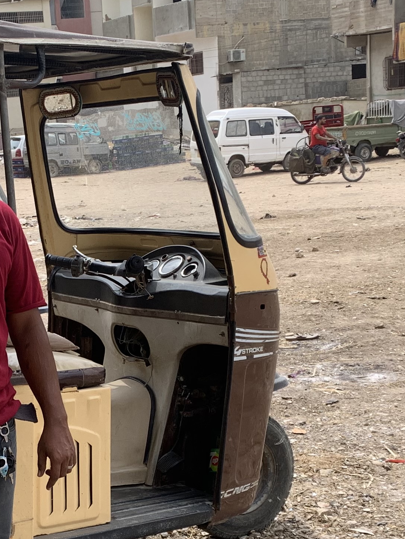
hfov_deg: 20.1
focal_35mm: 72
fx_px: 1123
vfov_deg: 26.7
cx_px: 60
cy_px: 407
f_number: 1.8
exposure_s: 1/1124
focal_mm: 4.25
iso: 25
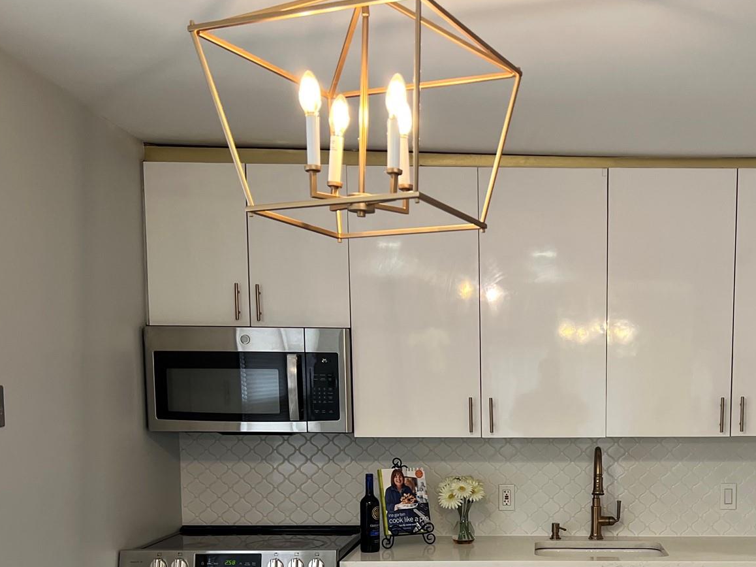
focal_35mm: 46
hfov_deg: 40.1
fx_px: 1004
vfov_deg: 30.3
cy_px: 493
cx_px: 565
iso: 125
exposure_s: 1/120
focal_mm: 5.7
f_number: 1.5
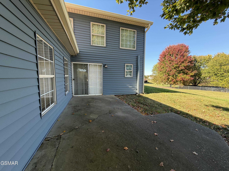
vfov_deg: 85.7
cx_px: 114
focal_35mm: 14
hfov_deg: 102.1
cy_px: 86
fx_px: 93
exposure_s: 1/213
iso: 50
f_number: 2.2
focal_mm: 2.22
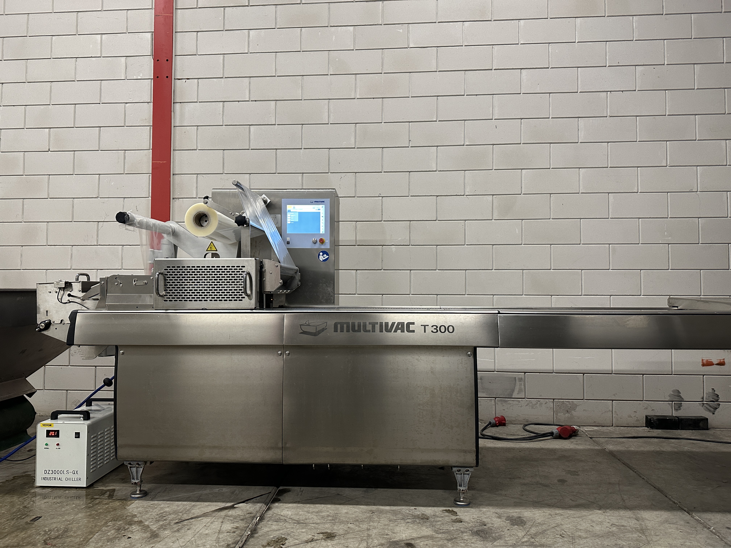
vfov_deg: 56.8
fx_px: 507
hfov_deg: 71.6
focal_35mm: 24
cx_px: 366
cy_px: 274
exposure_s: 1/50
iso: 250
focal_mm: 6.86
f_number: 1.78
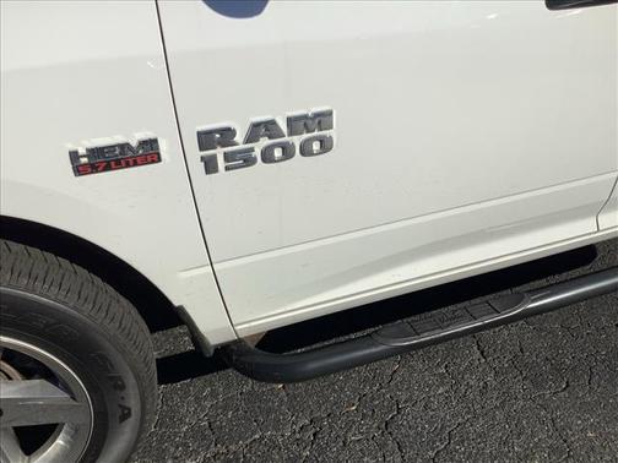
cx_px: 309
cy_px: 232
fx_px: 553
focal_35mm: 31
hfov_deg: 58.4
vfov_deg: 45.4
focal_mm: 3.3
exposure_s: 1/3704
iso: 25
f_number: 2.4
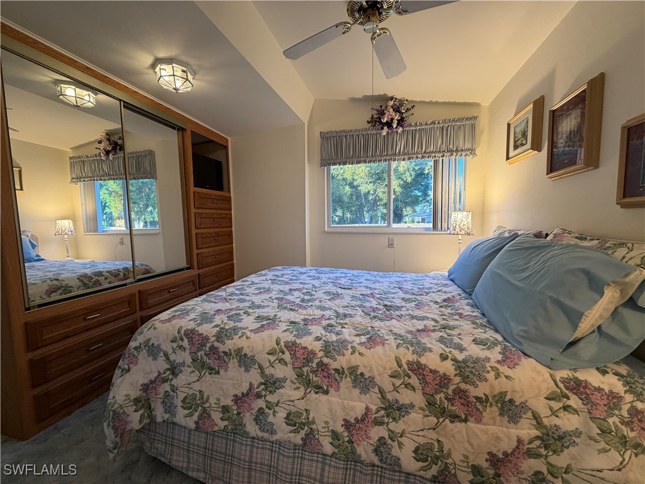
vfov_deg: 85.7
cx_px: 322
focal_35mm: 14
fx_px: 261
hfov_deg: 102.1
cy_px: 242
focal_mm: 2.22
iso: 200
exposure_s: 1/60
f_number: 2.2
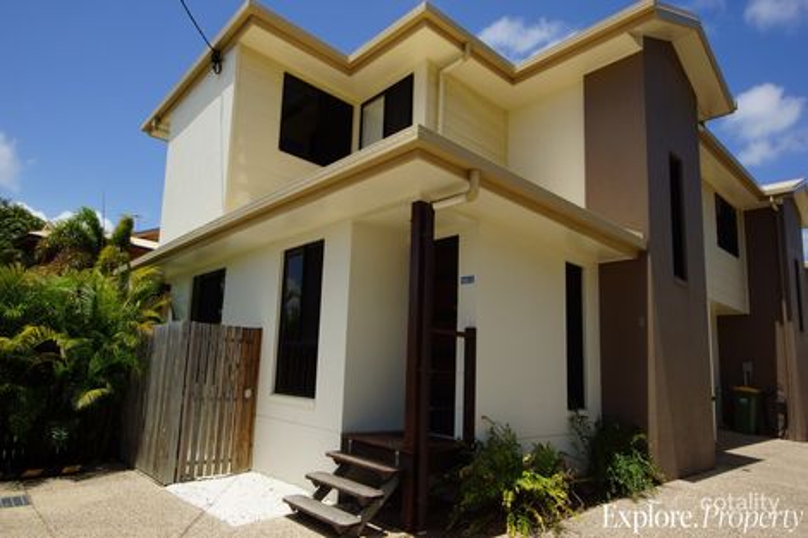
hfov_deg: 77.3
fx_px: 505
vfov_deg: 56.1
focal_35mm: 22
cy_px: 269
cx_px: 404
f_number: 16
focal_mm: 15
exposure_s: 1/125
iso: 100
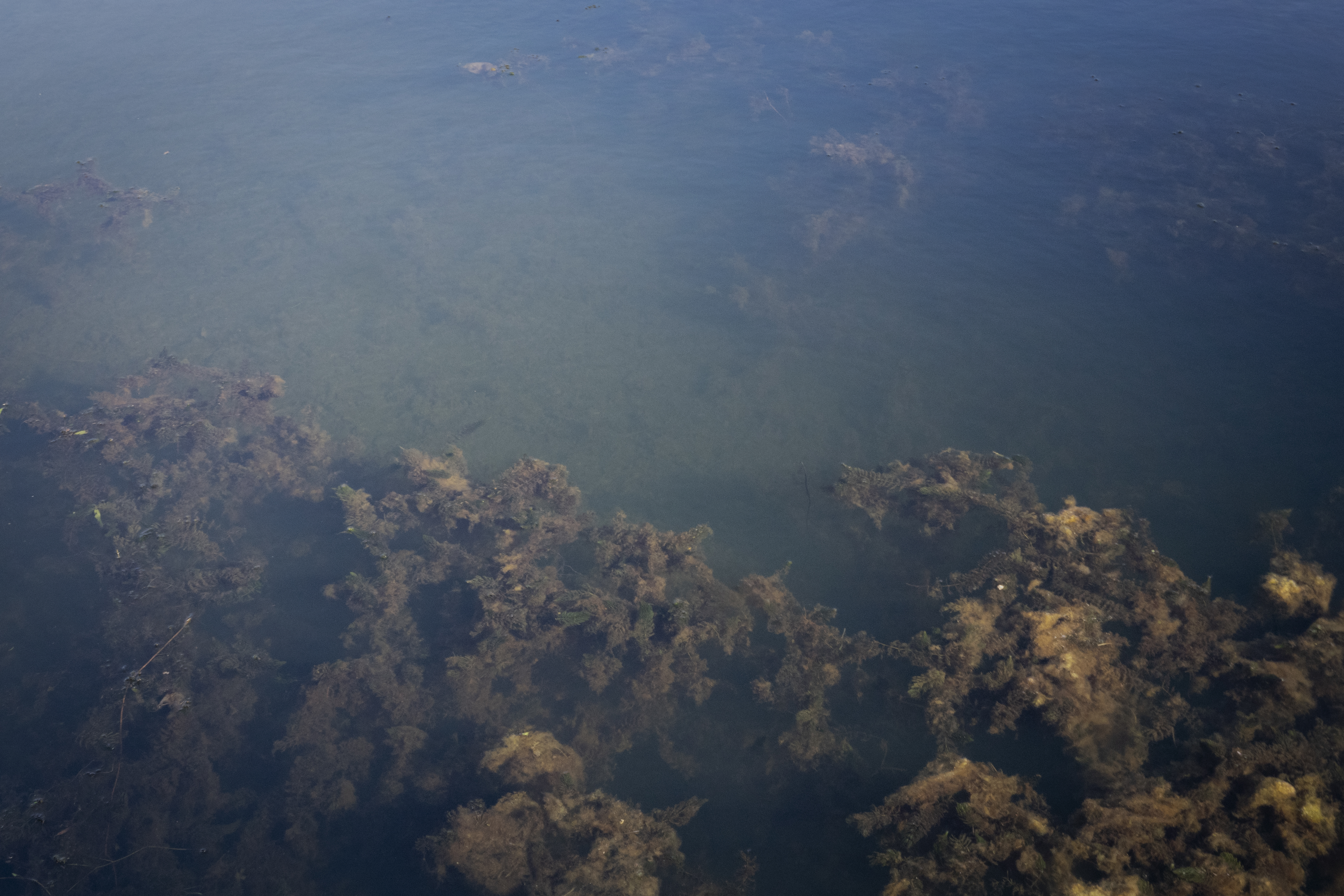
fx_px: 1755
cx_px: 672
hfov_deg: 41.9
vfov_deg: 28.6
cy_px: 448
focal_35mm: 47
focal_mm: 17.11
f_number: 11
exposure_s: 1/50
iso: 640
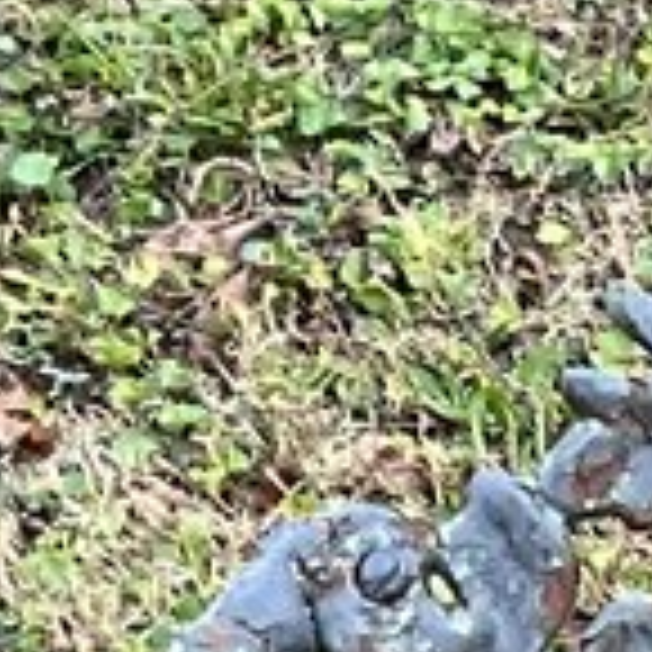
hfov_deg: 6.3
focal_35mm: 267
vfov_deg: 6.0
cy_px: 2107
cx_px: 1486
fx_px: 5690
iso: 16
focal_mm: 3
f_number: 1.8
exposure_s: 1/200
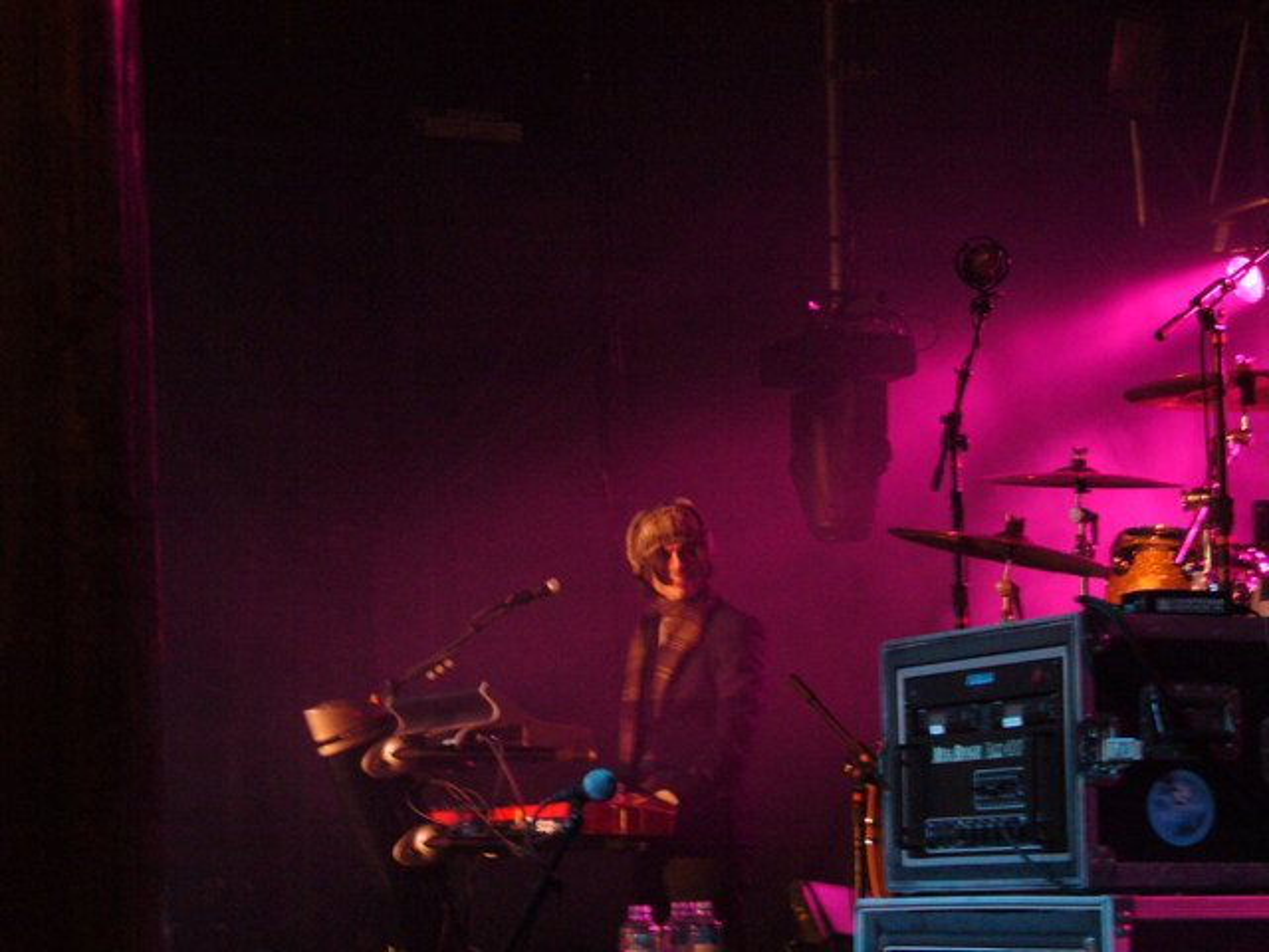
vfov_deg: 14.5
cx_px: 634
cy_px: 476
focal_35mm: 102
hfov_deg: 19.3
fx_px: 3739
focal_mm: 16.8
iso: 200
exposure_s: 1/8
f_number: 5.6
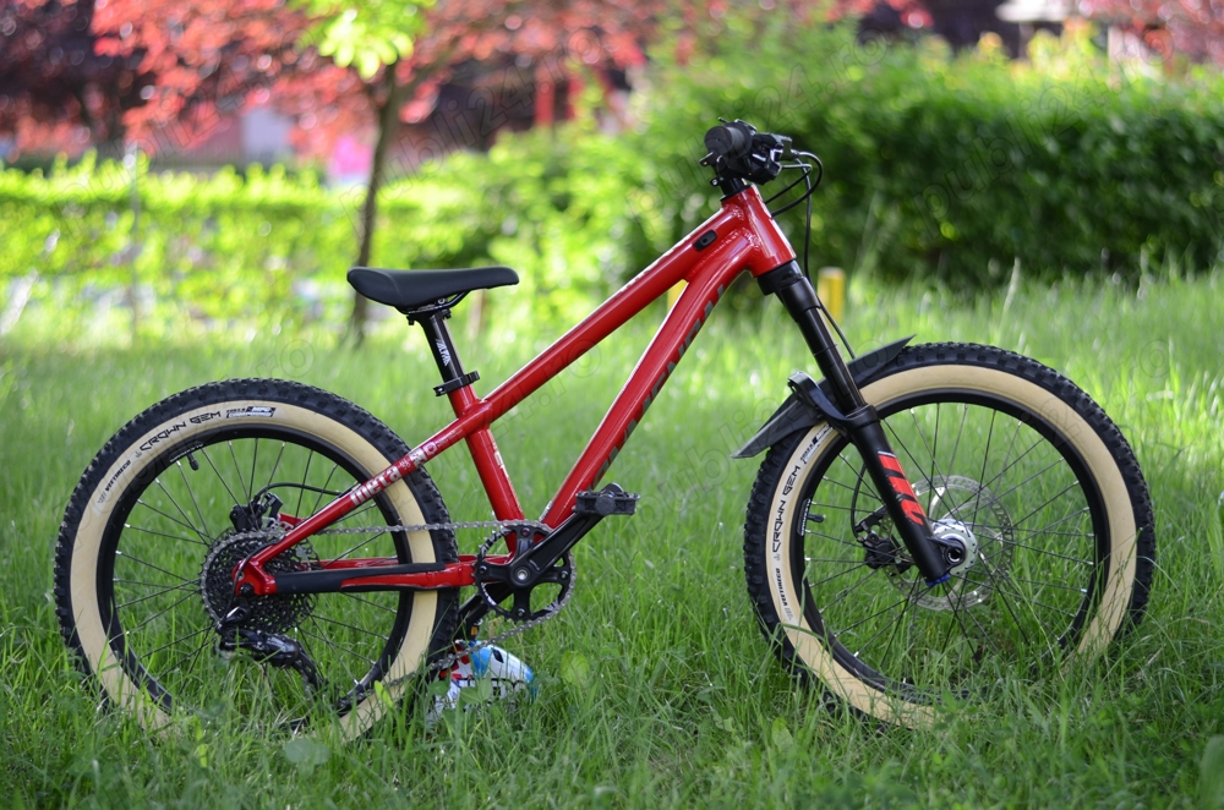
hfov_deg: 27.0
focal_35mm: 75
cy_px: 405
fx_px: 2544
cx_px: 612
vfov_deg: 18.1
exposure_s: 1/250
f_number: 1.8
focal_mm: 50
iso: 100
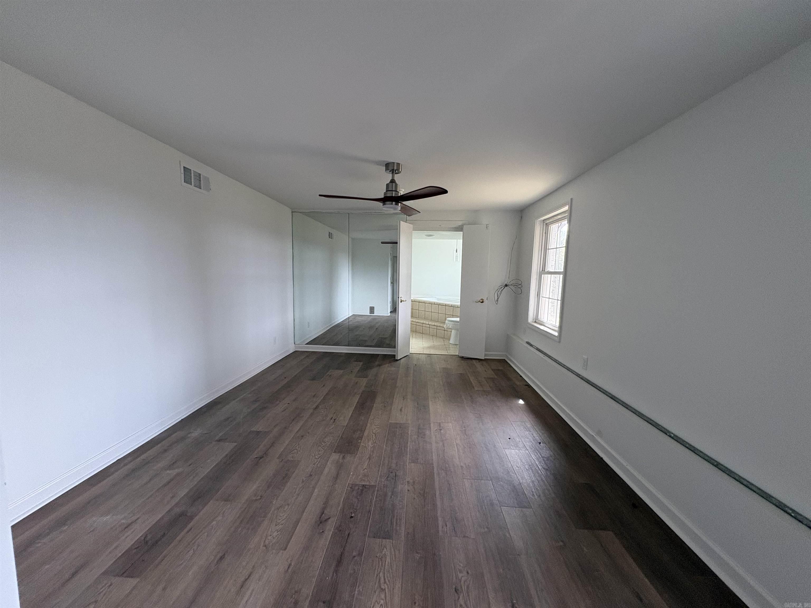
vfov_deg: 85.7
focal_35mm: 14
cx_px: 406
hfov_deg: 102.1
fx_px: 328
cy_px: 304
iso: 200
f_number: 2.2
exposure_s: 1/83
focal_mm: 2.22
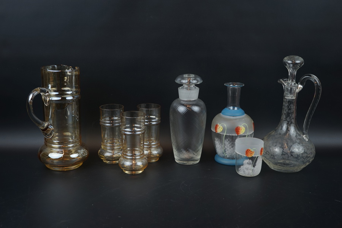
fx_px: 456
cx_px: 171
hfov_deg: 41.1
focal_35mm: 48
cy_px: 114
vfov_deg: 28.1
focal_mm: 48
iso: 100
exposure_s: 1/60
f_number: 5.6
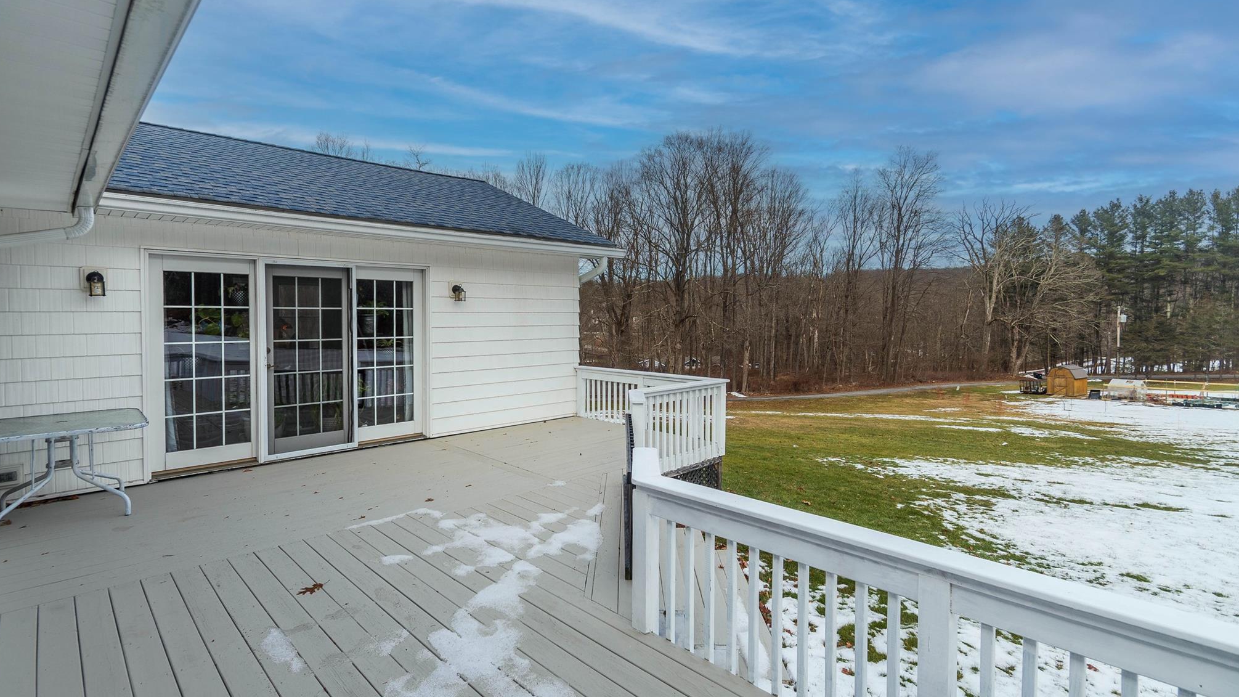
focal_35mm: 16
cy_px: 398
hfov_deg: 99.4
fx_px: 526
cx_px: 622
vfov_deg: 66.8
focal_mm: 10
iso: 100
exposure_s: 1/200
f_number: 7.1
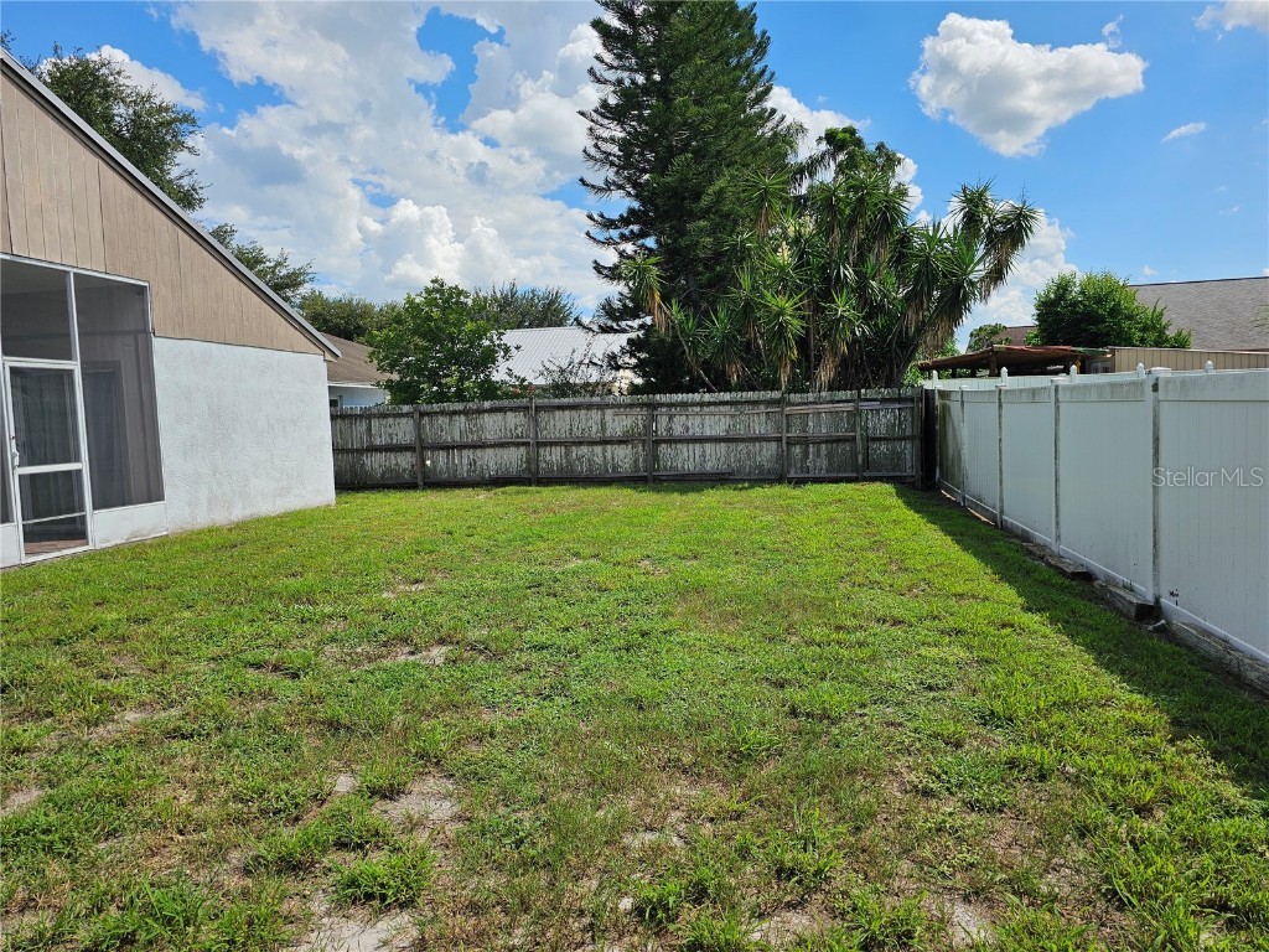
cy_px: 476
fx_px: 843
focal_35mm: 23
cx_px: 634
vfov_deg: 58.9
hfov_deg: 73.9
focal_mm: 6.3
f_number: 1.7
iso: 12
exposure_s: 1/1099
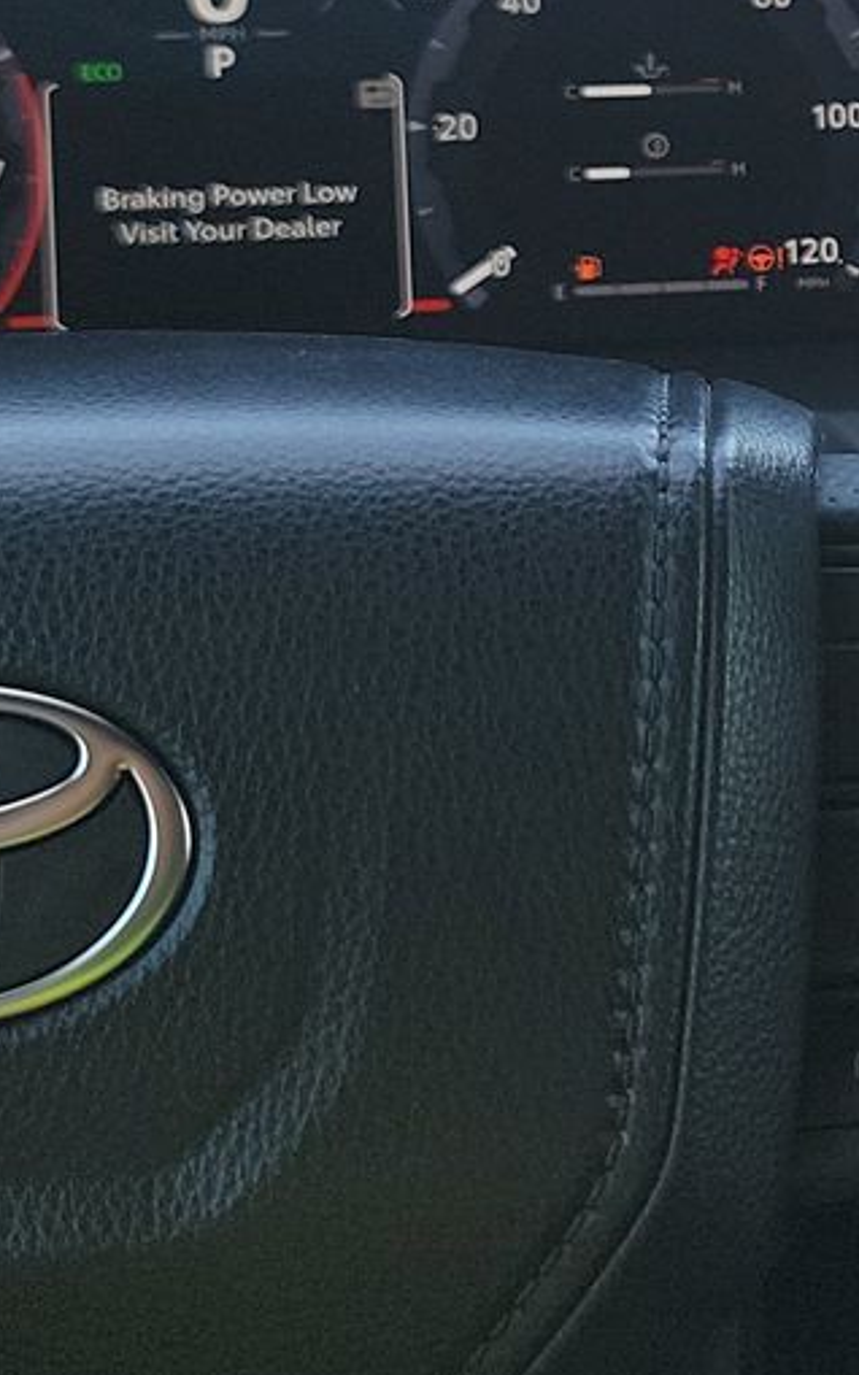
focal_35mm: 80
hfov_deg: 15.4
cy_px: 270
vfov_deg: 25.4
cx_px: 1167
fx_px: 2997
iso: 75
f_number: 1.8
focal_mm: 6.7
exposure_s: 1/59
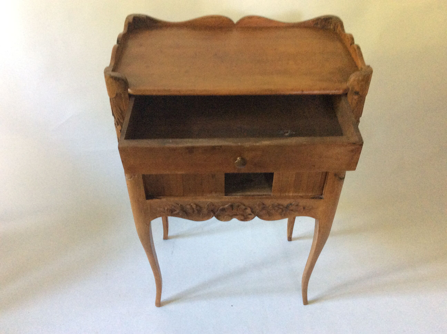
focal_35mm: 32
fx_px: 413
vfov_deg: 44.1
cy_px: 167
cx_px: 224
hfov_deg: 56.9
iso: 250
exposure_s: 1/25
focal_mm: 3.3
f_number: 2.4
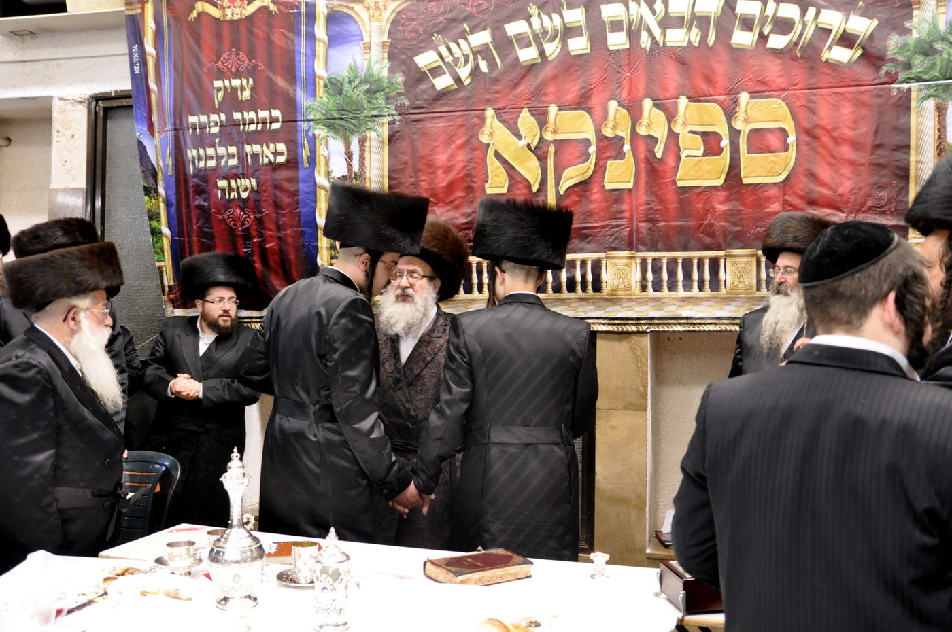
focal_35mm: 33
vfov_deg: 39.9
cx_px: 476
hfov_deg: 57.3
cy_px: 316
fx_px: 872
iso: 1000
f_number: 3.5
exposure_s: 1/60
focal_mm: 22
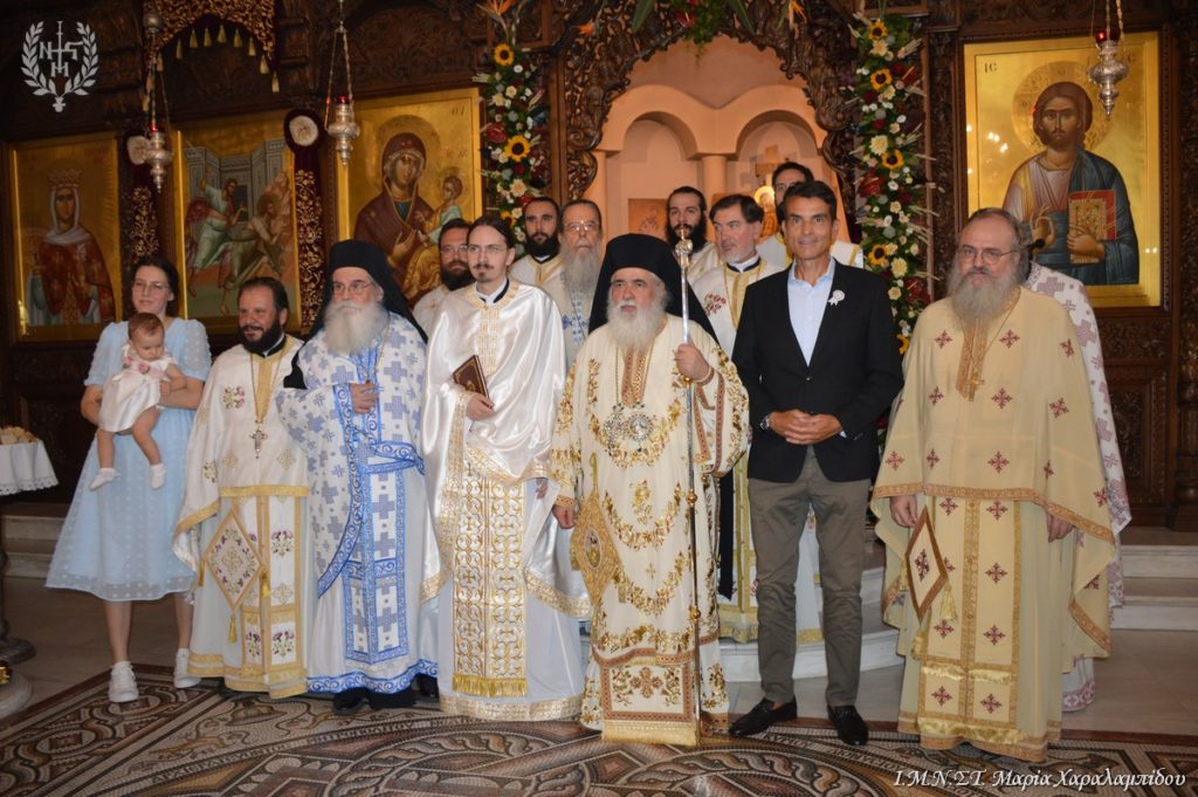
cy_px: 398
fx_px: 898
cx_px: 599
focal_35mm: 27
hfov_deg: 67.4
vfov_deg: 47.9
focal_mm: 18
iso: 1000
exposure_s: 1/60
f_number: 3.5
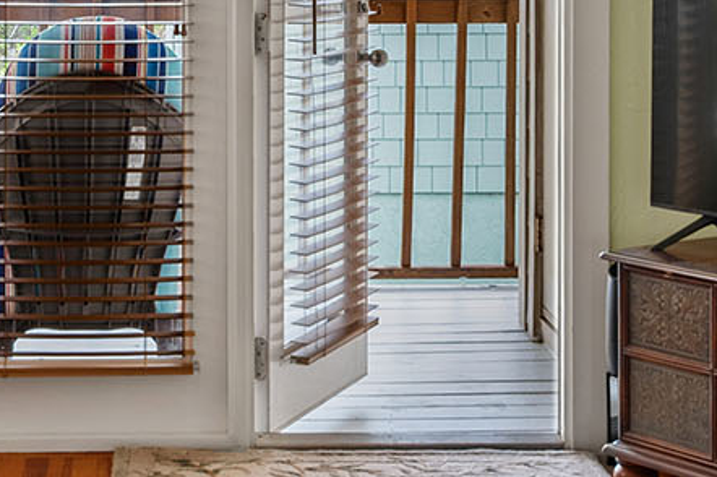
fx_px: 2110
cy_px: -92
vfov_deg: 12.6
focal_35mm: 106
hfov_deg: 19.2
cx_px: 180
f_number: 8
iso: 250
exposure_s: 1/6
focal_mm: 26
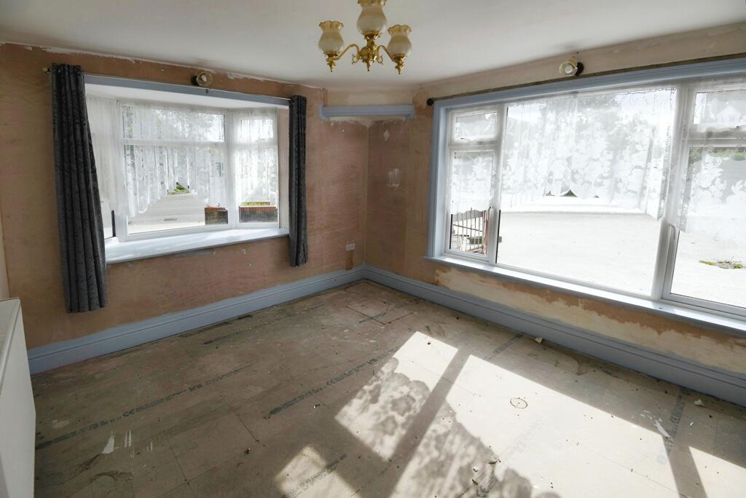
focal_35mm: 16
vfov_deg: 73.8
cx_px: 373
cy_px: 249
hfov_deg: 96.7
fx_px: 332
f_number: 7.1
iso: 100
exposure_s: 1/200
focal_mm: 16
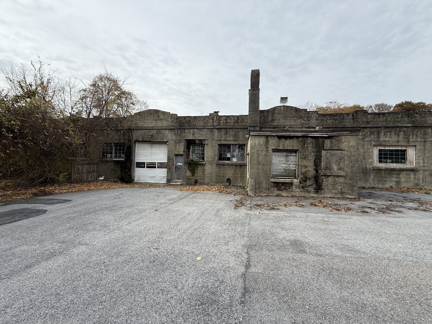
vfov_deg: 85.7
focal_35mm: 14
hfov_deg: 102.1
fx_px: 175
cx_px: 216
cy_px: 162
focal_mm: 2.22
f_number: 2.2
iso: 64
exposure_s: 1/985
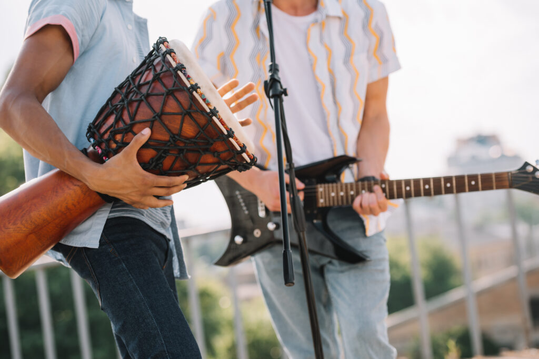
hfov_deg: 22.6
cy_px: 180
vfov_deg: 15.2
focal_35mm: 90
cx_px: 270
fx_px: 1348
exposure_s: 1/640
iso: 100
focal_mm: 90
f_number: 3.5
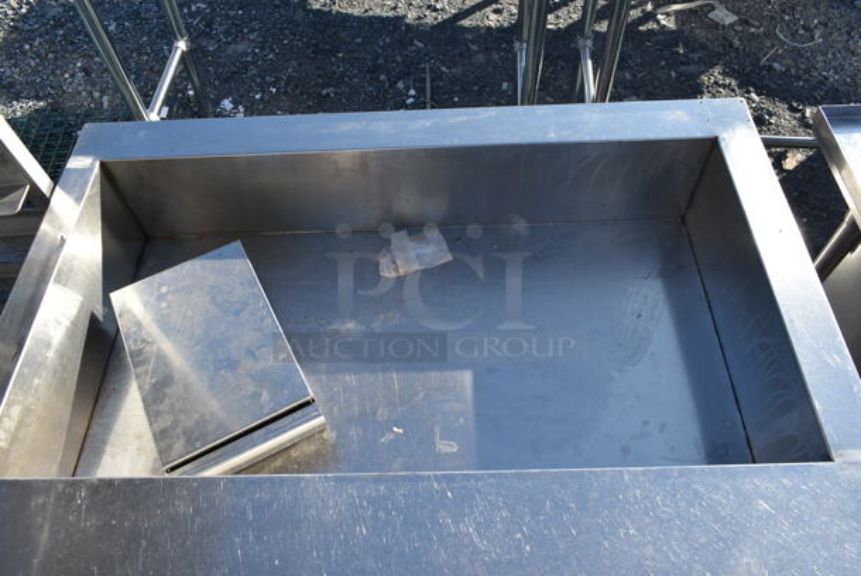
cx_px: 430
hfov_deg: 67.3
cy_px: 288
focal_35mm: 27
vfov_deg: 48.0
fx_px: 646
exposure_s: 1/200
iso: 100
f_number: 7.1
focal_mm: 18
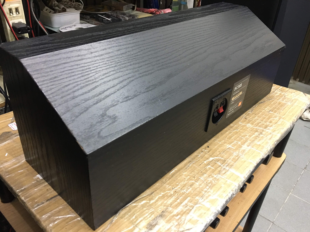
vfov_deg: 48.2
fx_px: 260
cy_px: 116
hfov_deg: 61.7
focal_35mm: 29
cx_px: 155
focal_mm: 4.15
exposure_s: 1/10
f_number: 2.2
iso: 80
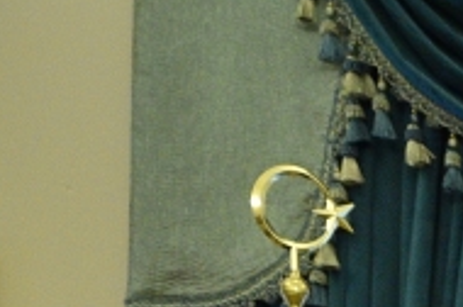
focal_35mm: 277
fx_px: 3556
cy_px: 1163
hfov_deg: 6.4
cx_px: 1650
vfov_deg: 4.6
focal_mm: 35
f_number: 2.8
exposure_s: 1/60
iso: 1000
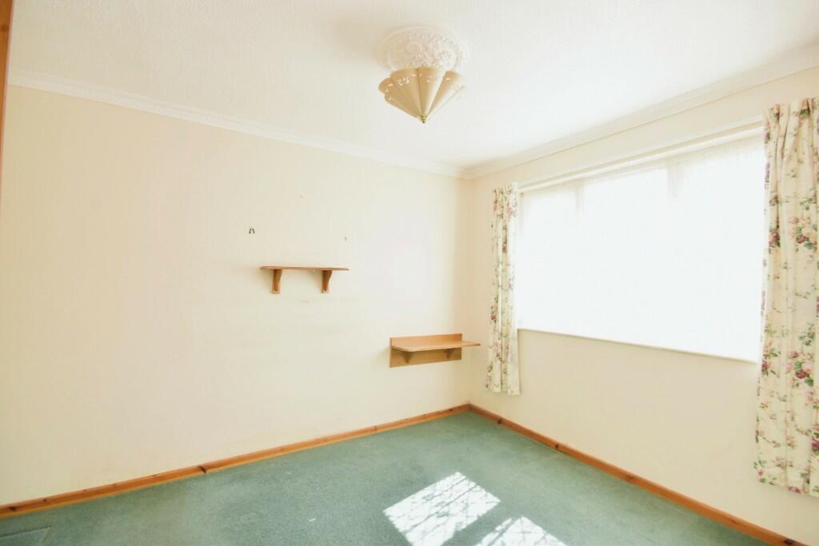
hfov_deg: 95.0
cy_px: 273
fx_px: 375
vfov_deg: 72.1
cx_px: 410
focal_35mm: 16
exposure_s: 1/20
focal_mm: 11
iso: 400
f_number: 9
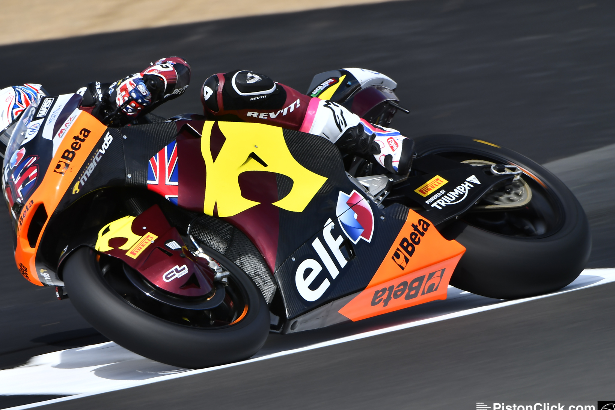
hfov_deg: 2.2
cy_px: 193
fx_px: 16343
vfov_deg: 1.4
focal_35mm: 957
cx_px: 271
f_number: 7.1
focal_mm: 550
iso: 125
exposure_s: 1/320
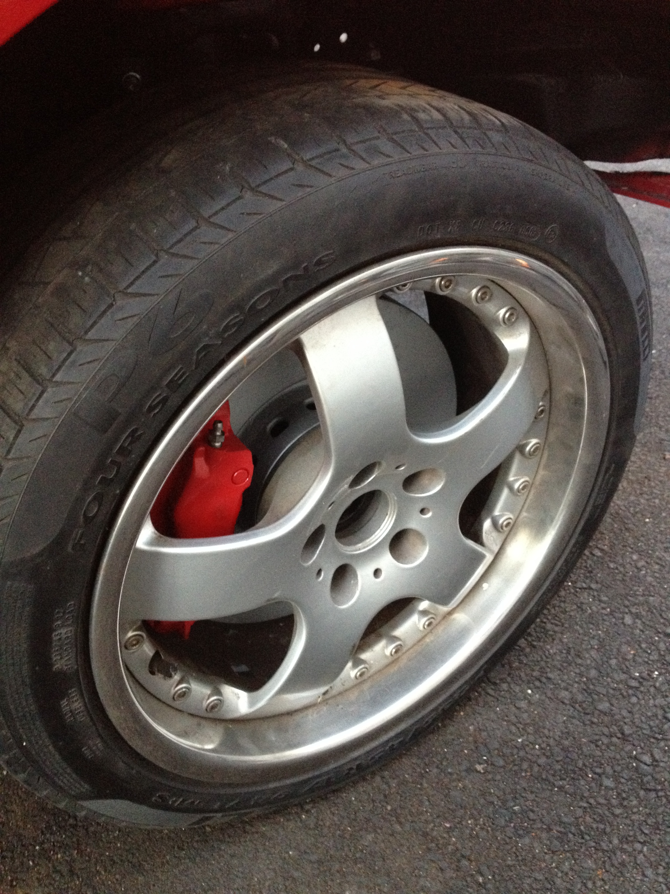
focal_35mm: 35
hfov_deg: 40.7
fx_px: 903
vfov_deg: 52.6
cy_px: 447
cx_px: 335
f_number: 2.4
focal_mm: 4.28
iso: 500
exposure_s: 1/15
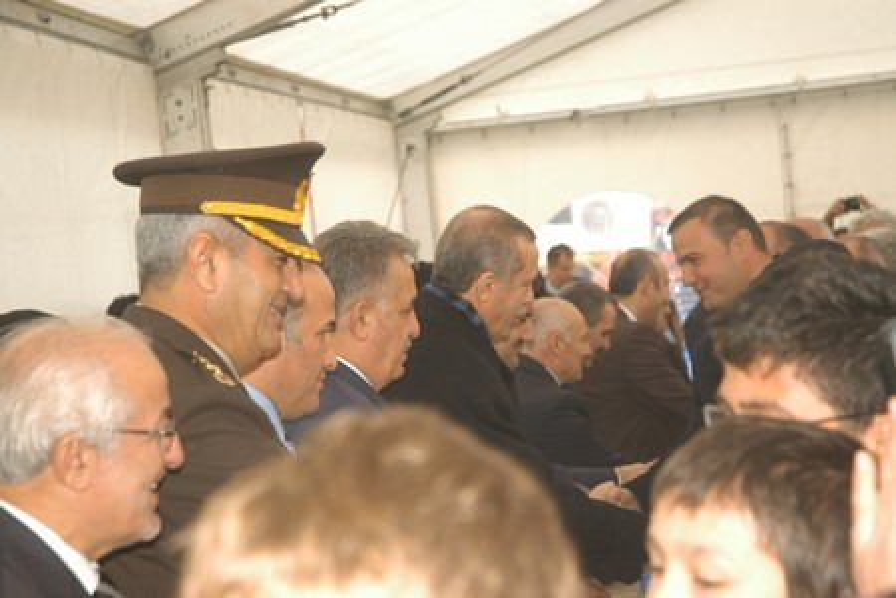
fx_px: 2091
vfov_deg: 16.3
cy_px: 299
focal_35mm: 84
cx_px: 448
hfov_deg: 24.2
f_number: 4.5
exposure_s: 1/60
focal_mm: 56
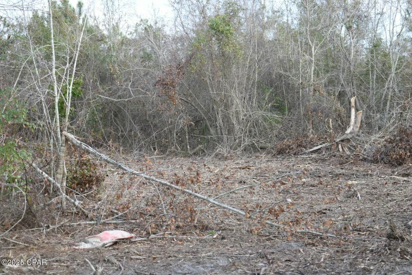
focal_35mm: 82
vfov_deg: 16.5
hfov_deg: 24.6
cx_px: 206
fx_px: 944
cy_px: 138
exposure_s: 1/160
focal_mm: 55
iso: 400
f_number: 6.3
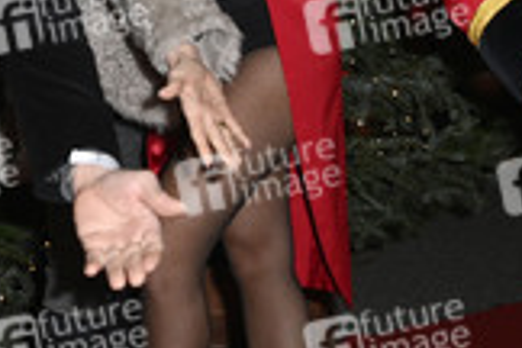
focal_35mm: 111
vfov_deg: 12.1
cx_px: -21
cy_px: -64
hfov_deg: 17.9
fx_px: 1609
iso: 1250
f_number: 5.6
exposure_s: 1/250
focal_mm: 40
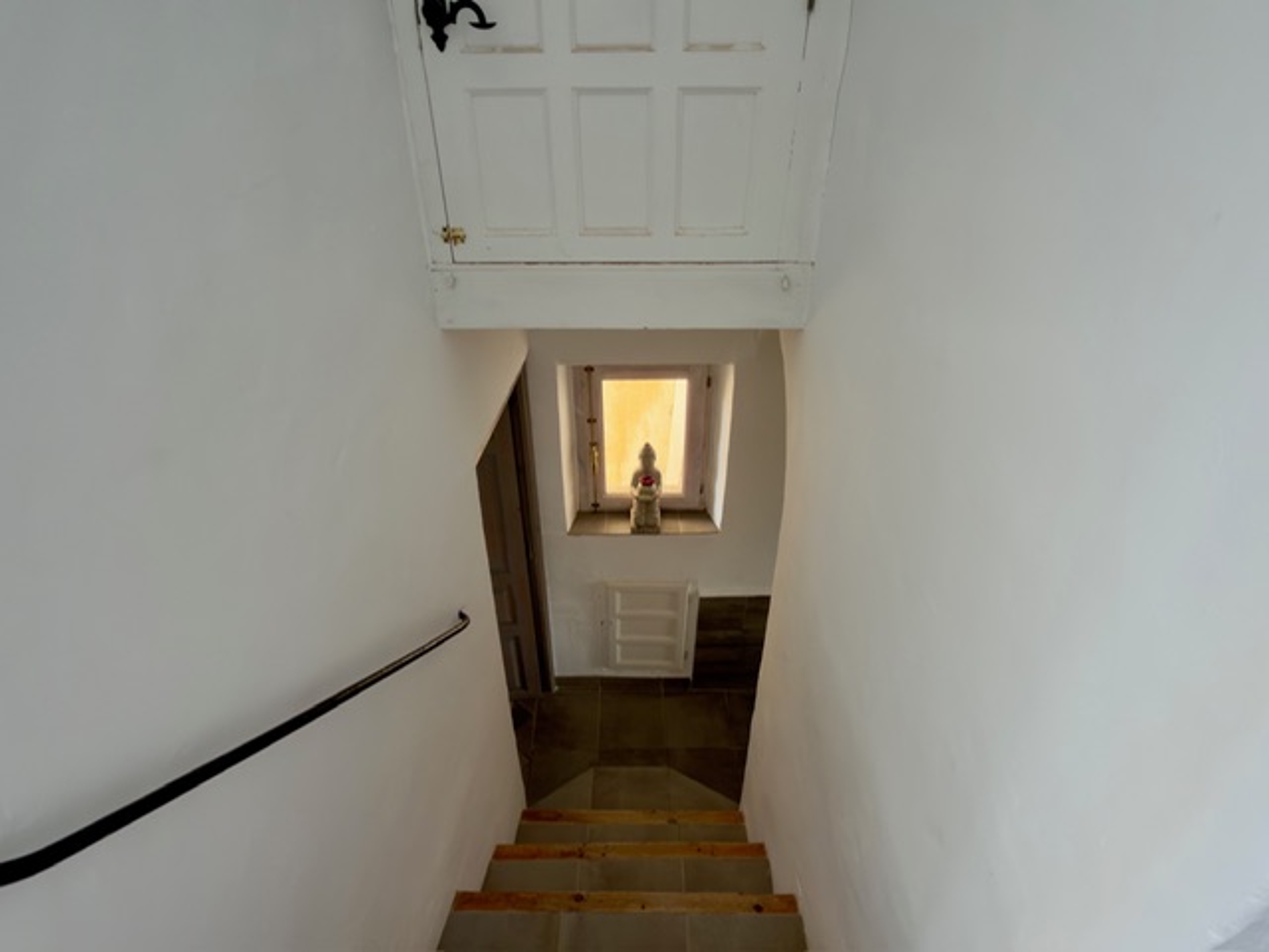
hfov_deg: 94.5
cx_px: 634
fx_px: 587
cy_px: 476
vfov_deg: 78.1
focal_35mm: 16
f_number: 2.2
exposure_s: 1/40
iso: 50
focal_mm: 2.22
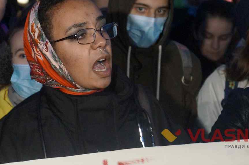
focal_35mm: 187
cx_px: 99
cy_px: 58
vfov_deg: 7.3
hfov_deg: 11.0
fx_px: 1292
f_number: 5.6
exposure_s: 1/50
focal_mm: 90
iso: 3200
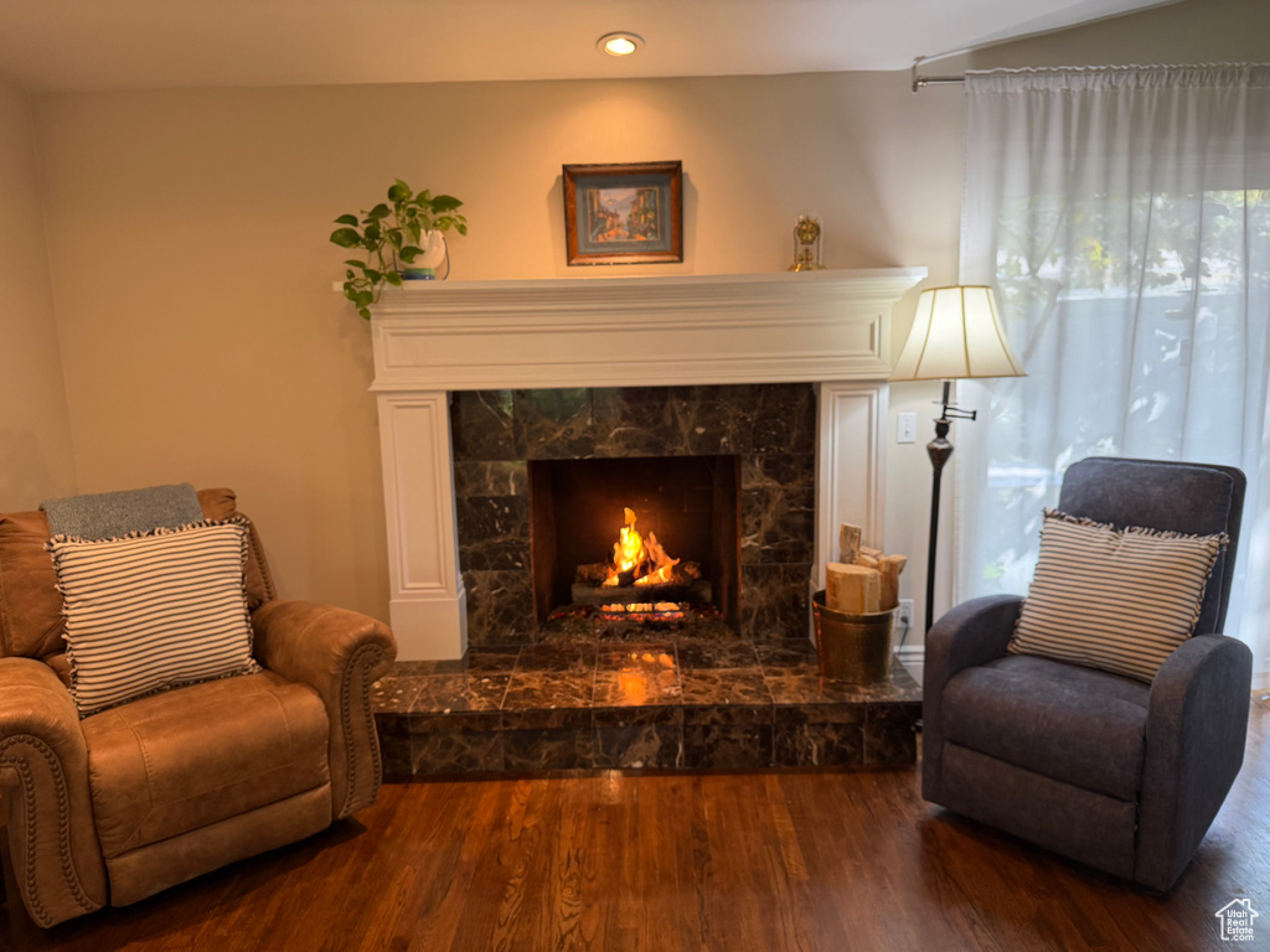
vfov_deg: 56.8
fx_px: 881
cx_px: 635
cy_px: 476
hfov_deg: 71.6
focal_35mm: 24
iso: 125
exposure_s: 1/60
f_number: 1.78
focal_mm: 6.76
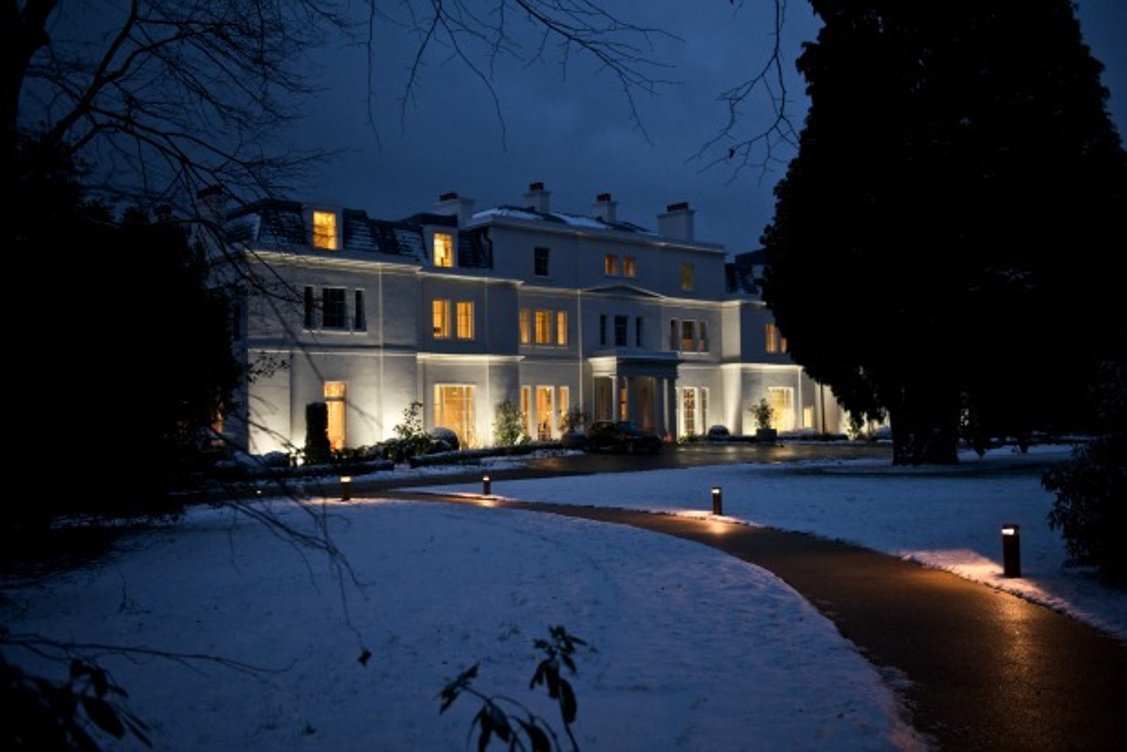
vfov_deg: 37.9
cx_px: 564
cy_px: 376
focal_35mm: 35
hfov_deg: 54.4
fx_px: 1096
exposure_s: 1/45
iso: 800
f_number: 2.8
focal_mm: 35
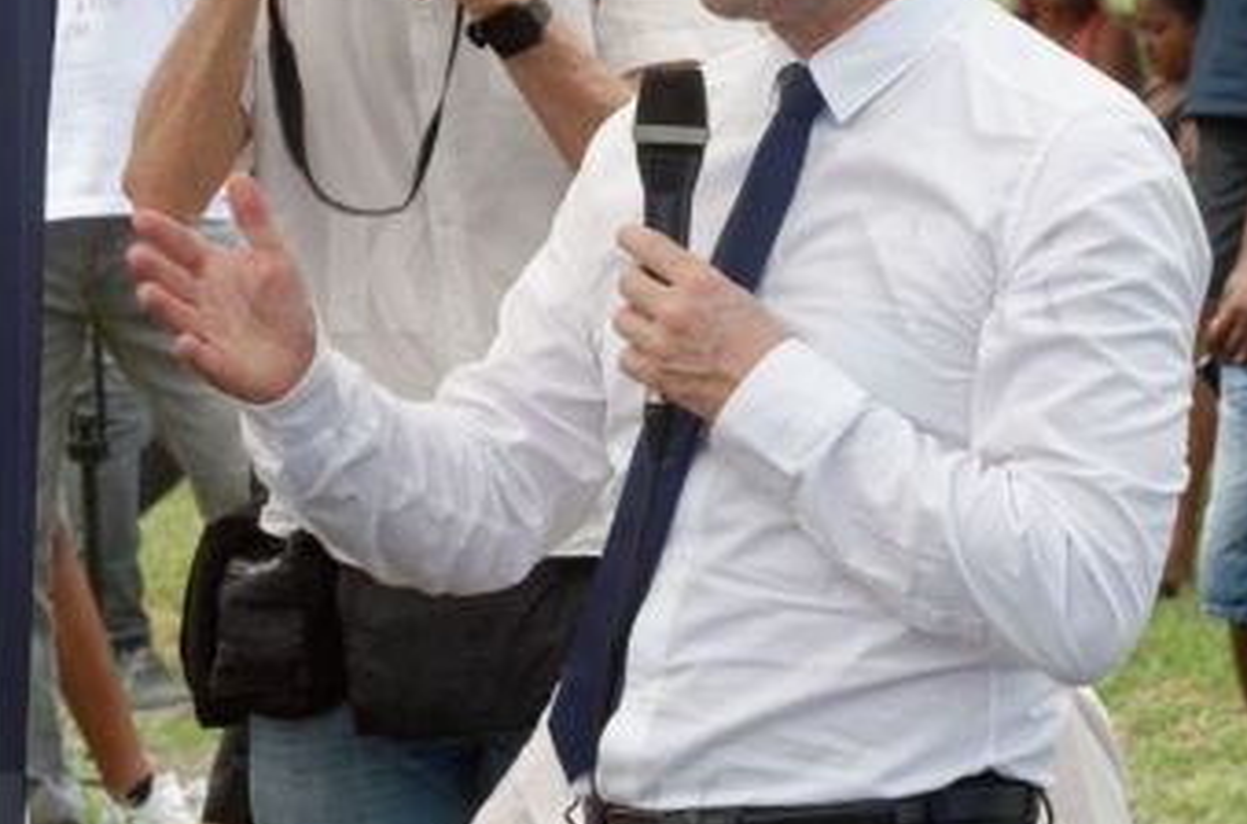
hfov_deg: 8.3
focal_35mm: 248
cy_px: 386
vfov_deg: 5.5
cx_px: -40
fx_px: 8566
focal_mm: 70
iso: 400
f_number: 8
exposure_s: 1/320
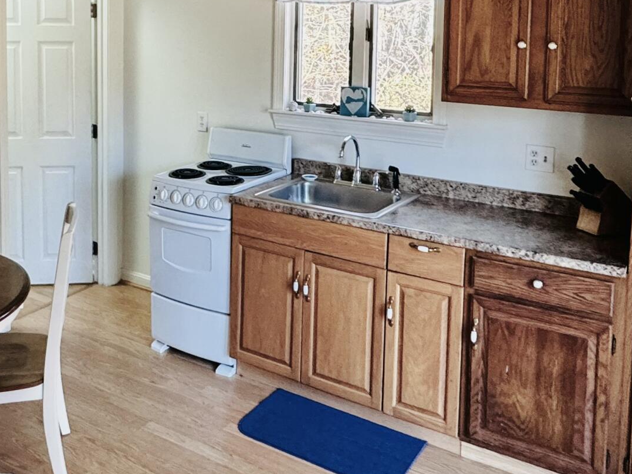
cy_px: 80
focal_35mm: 39
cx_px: 219
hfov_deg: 47.2
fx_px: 712
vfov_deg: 35.4
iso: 250
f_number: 2.2
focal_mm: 2.22
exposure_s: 1/99
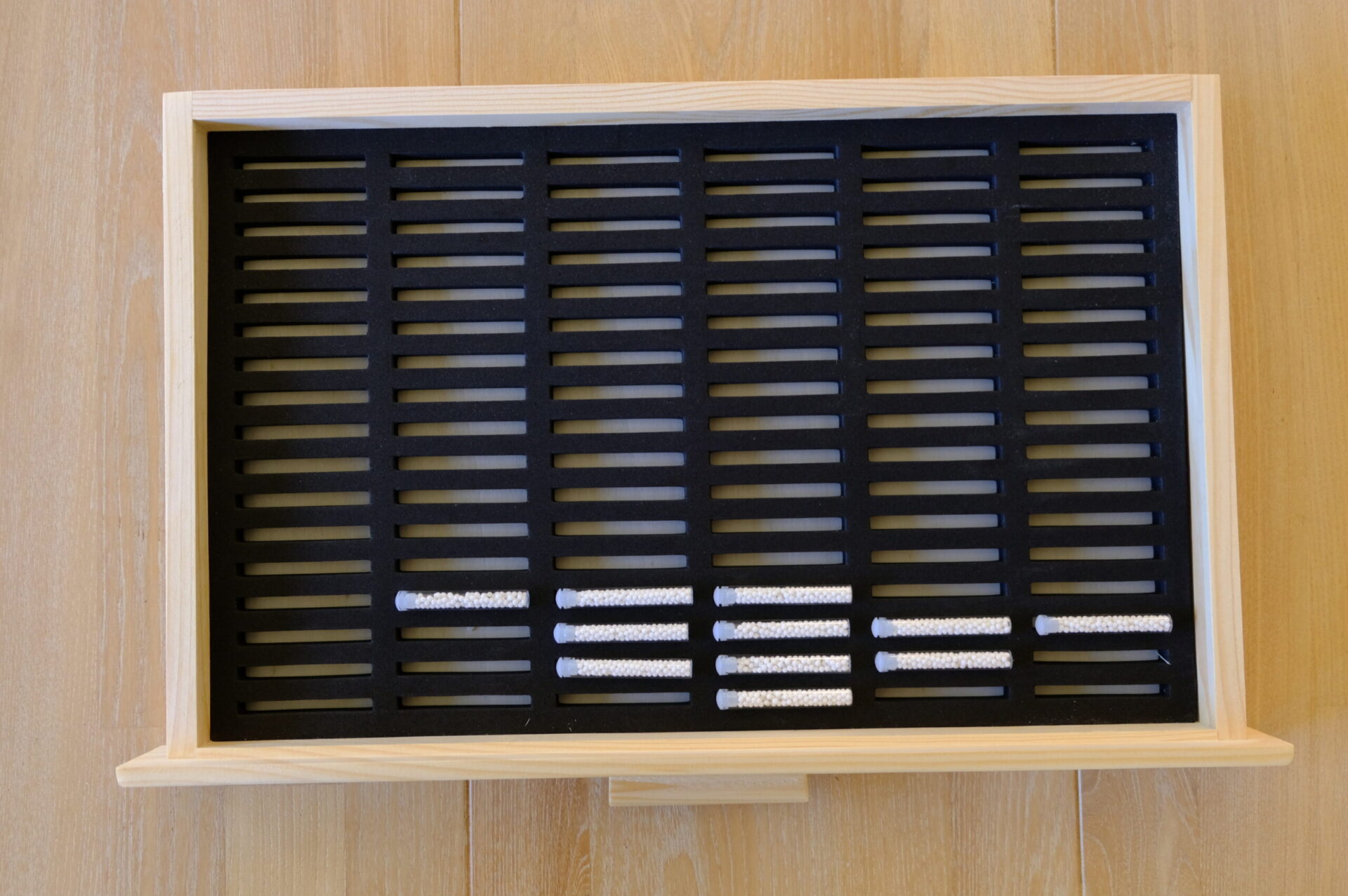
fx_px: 1197
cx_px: 674
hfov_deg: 58.8
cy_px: 448
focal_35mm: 32
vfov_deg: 41.1
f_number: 4
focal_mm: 21.1
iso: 640
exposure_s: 1/60
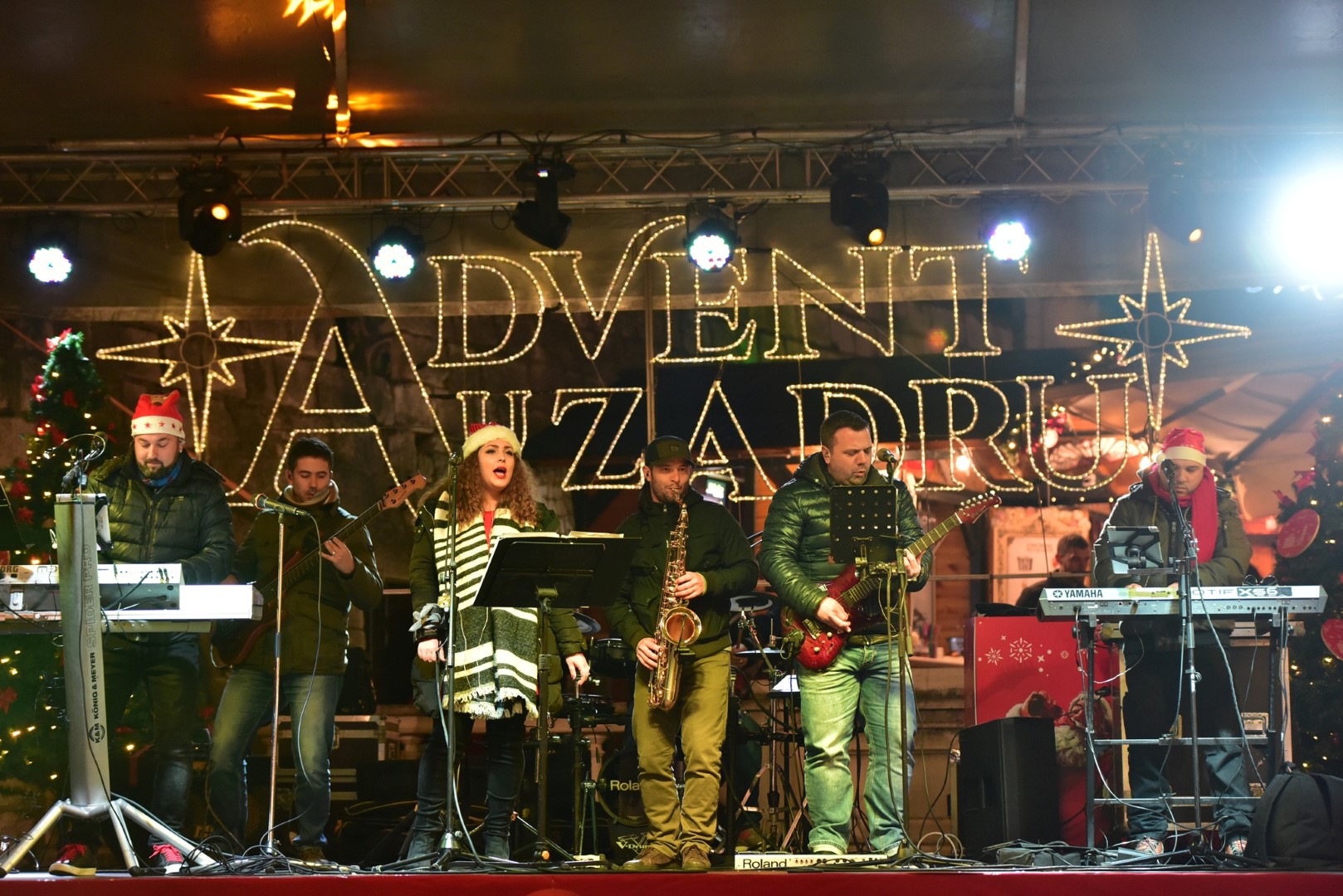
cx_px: 672
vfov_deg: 13.1
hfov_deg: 19.4
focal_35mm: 105
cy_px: 448
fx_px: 3918
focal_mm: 105
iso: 2500
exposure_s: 1/100
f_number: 2.8
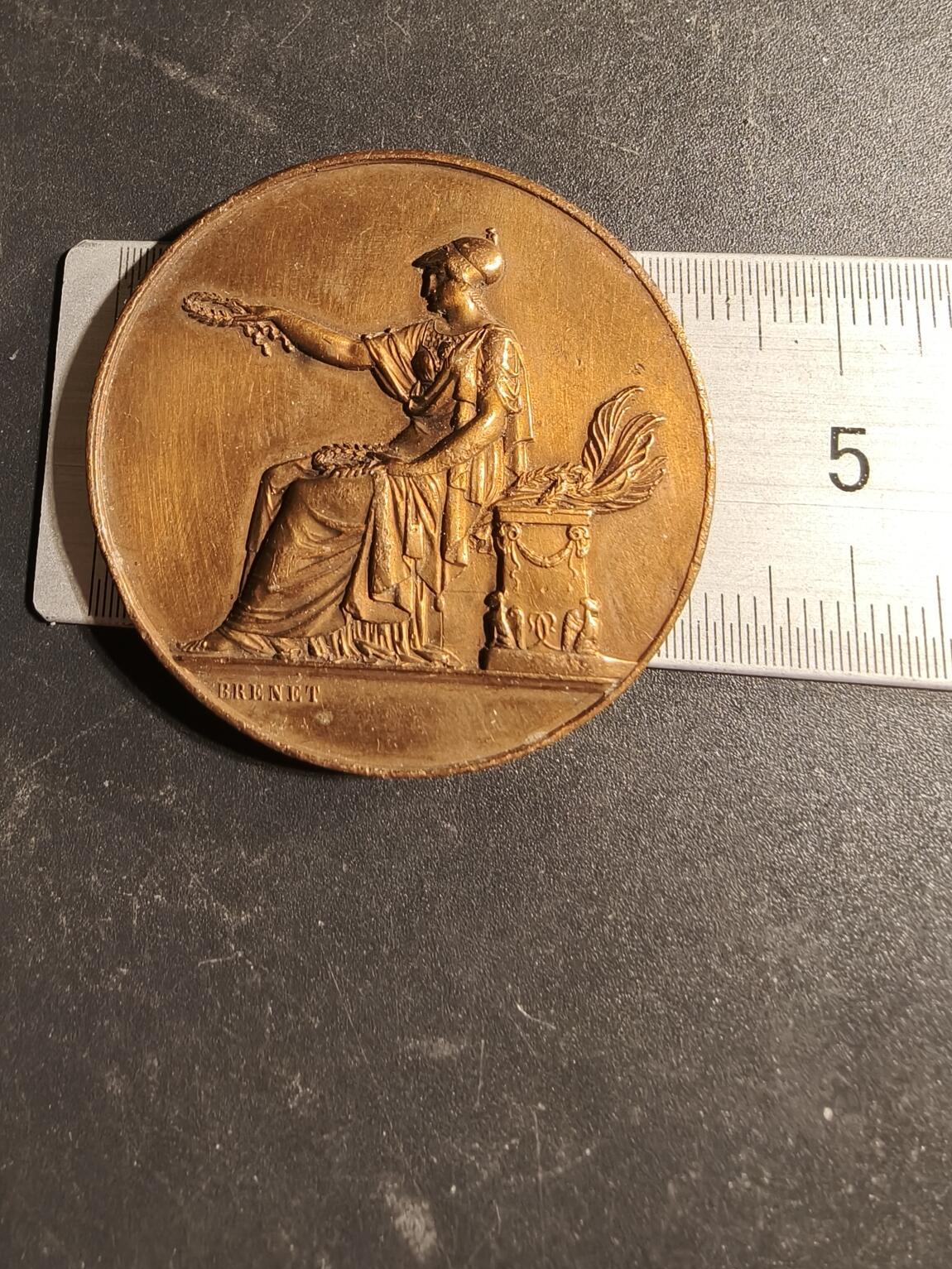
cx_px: 518
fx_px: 990
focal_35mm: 27
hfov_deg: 51.3
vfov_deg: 65.3
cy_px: 599
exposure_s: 1/100
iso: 200
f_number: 2
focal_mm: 2.32
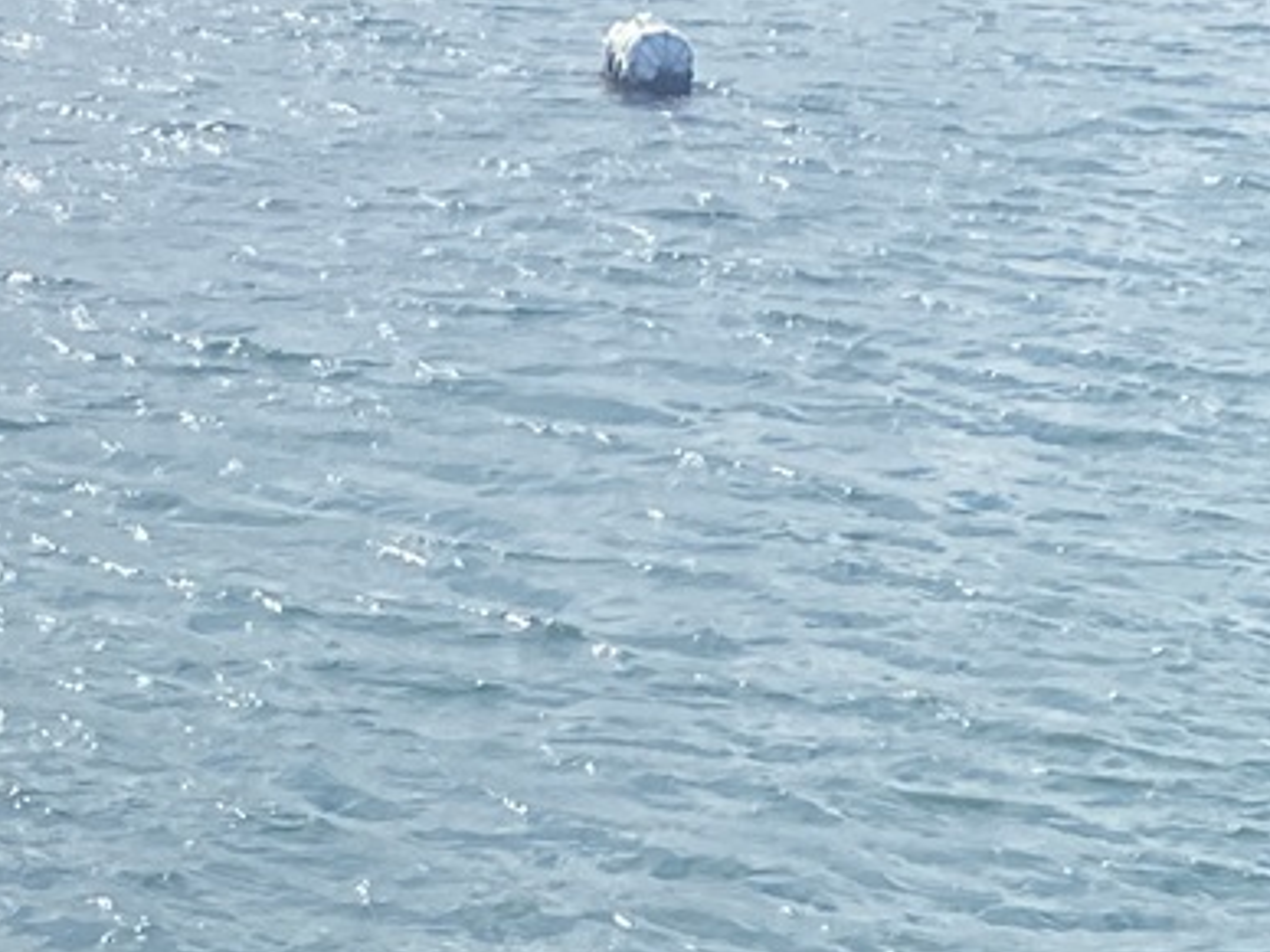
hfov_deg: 14.1
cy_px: 1286
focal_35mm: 135
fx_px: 4953
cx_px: -295
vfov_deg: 10.7
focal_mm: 4.25
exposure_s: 1/1961
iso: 32
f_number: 1.8
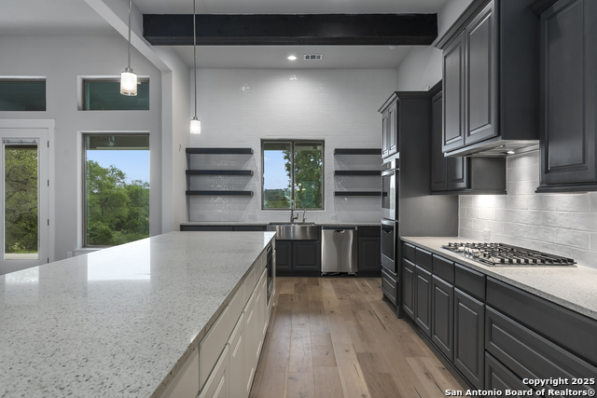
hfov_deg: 73.7
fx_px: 398
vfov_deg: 53.2
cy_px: 199
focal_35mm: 24
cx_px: 298
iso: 400
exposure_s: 1/10
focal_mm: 24
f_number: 8
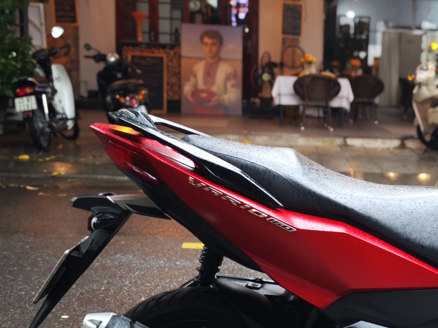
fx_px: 898
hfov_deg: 26.1
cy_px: 257
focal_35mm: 71
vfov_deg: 20.5
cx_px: 428
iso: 320
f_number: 1.63
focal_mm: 8.72
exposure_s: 1/47.2
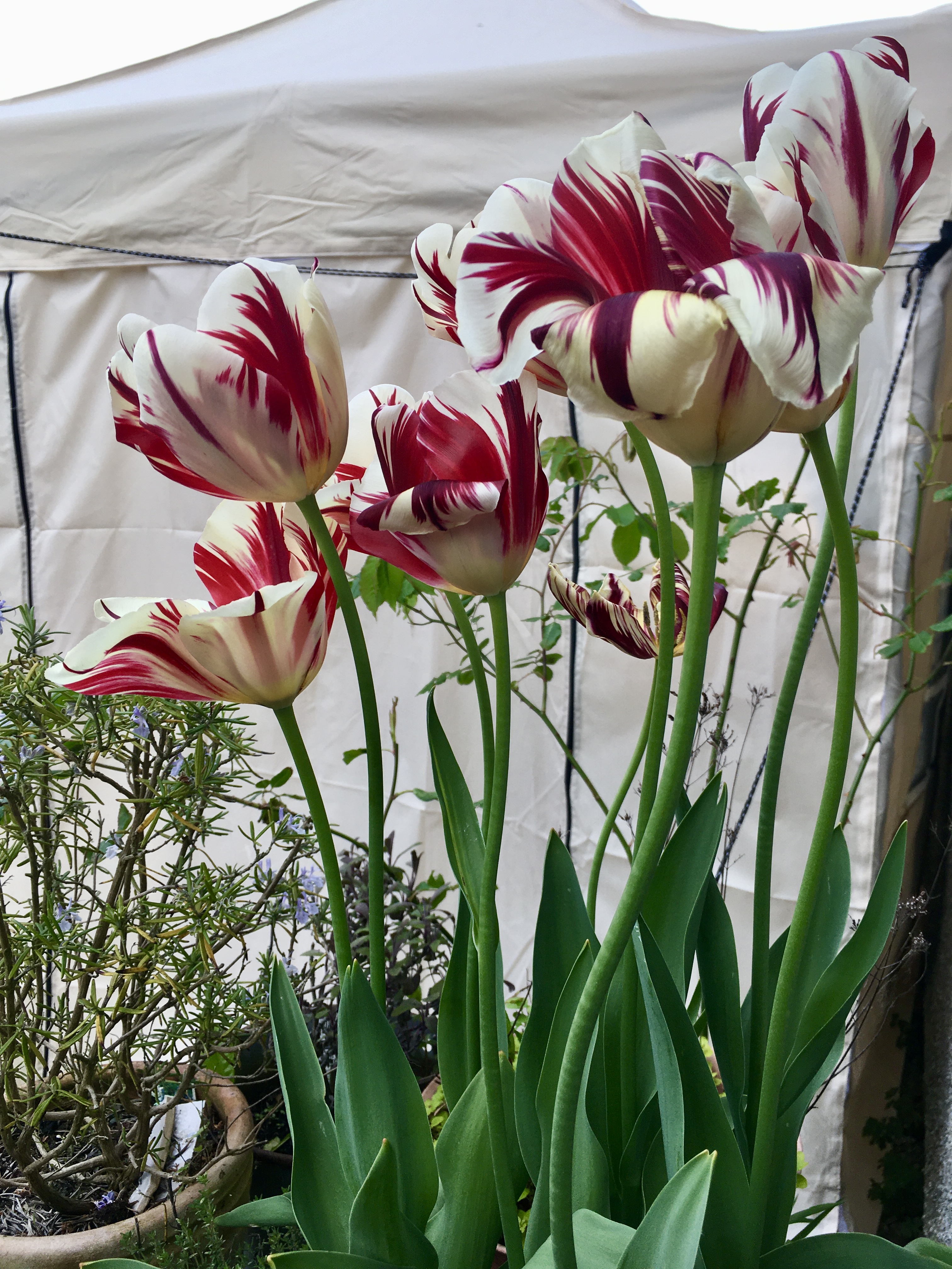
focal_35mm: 29
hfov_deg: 48.2
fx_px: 1063
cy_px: 634
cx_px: 476
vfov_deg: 61.7
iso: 25
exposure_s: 1/379
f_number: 2.2
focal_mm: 4.15
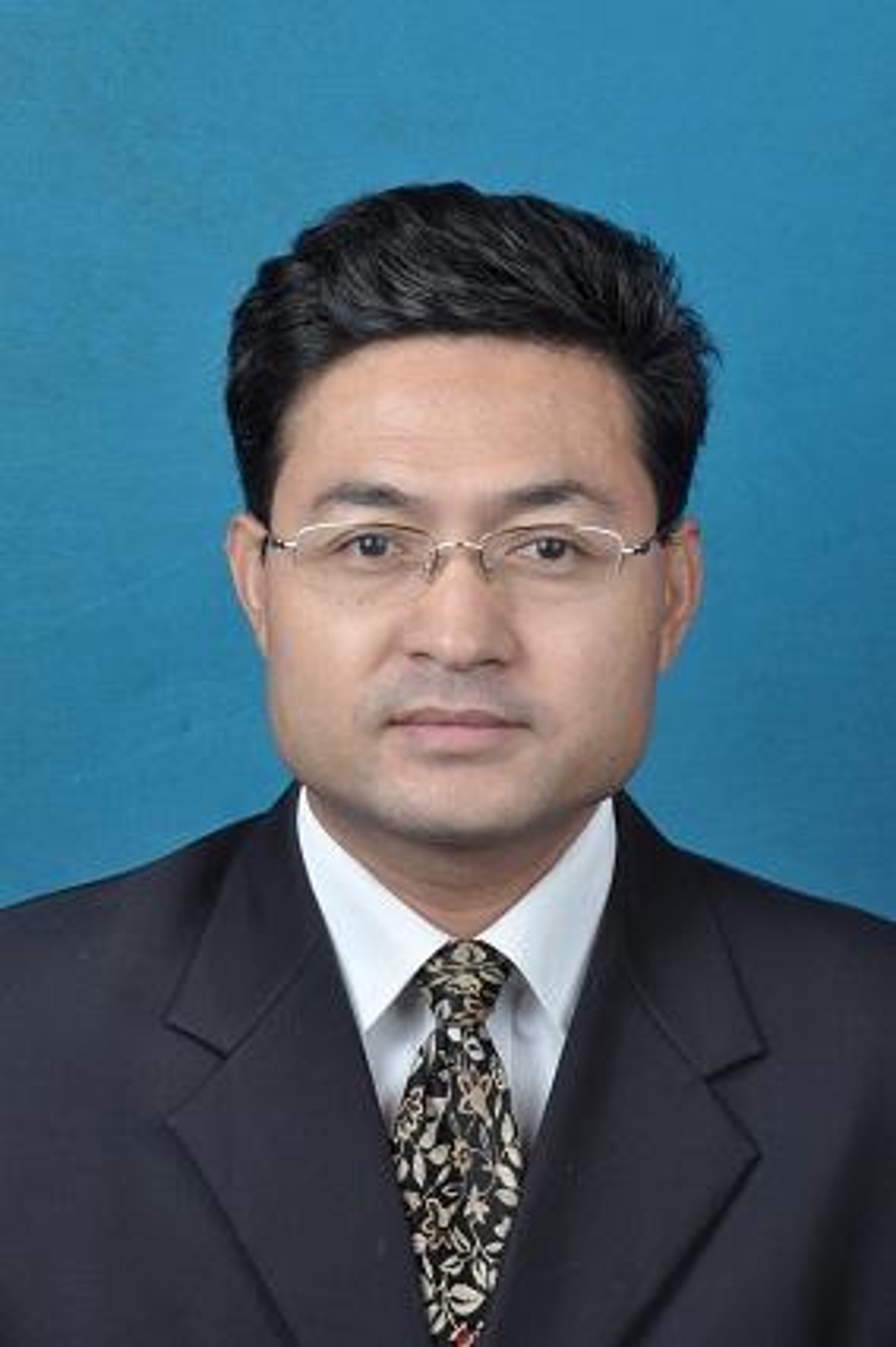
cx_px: 448
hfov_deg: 13.0
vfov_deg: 19.5
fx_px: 3926
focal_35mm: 105
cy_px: 674
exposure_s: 1/20
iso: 200
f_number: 14
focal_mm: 70
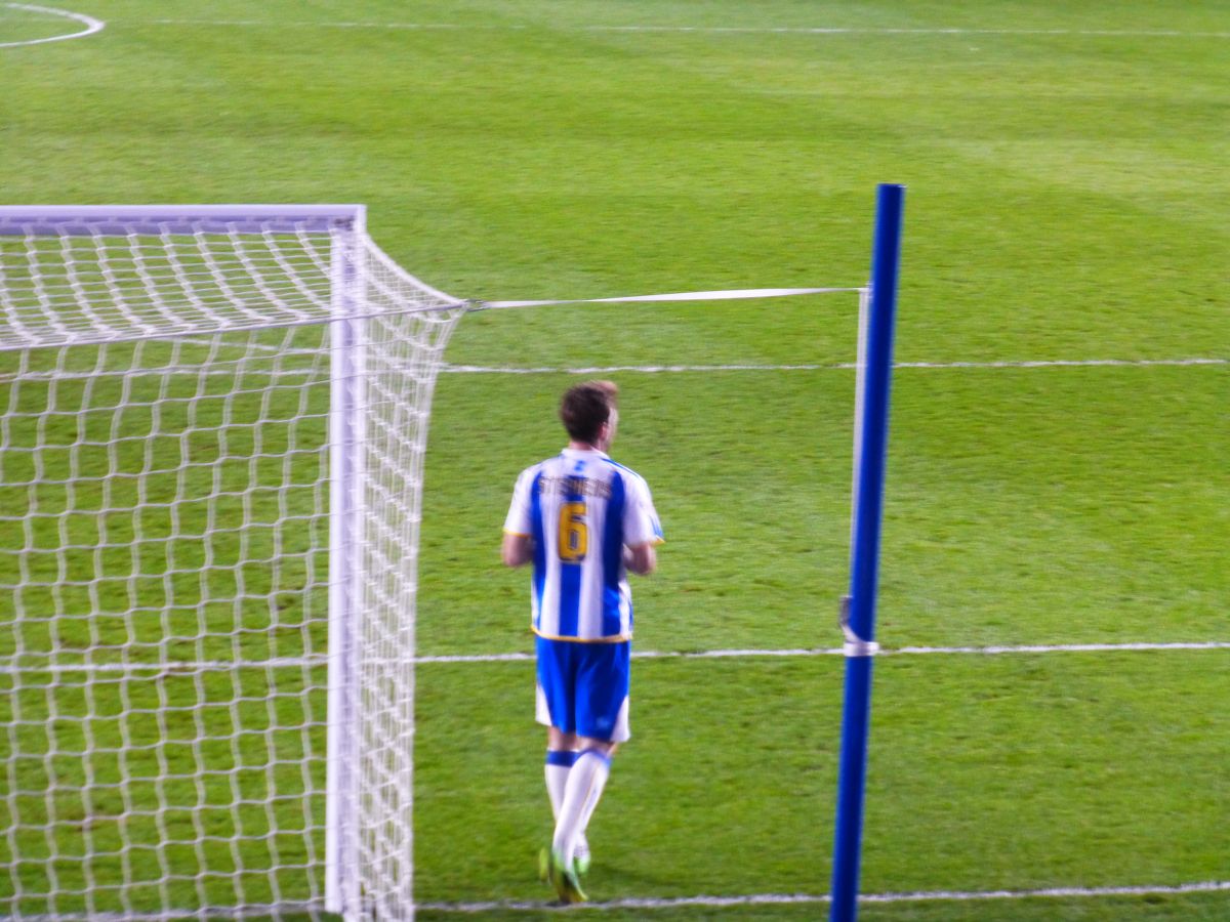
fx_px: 6254
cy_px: 461
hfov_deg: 11.2
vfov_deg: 8.4
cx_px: 615
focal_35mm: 176
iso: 400
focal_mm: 31.3
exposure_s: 1/10
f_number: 5.4
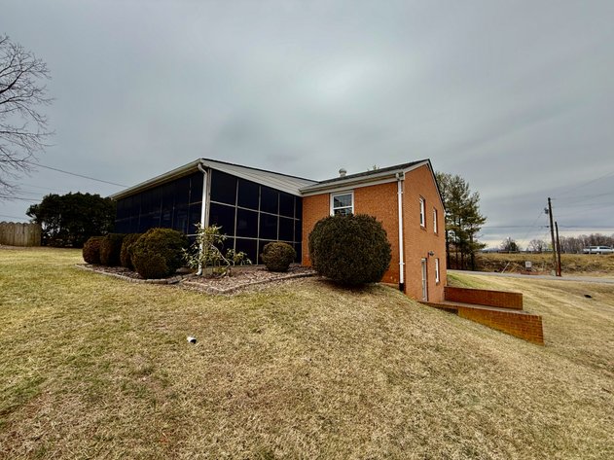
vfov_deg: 85.7
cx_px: 307
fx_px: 248
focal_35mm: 14
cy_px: 230
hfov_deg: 102.1
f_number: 2.2
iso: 50
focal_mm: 2.22
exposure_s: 1/381
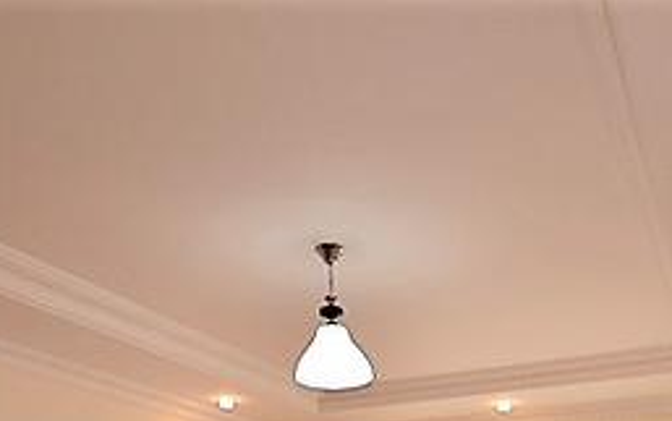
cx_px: 456
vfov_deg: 24.0
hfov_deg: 45.4
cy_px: 622
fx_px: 788
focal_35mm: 43
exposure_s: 1/60
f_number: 4
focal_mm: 10
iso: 100
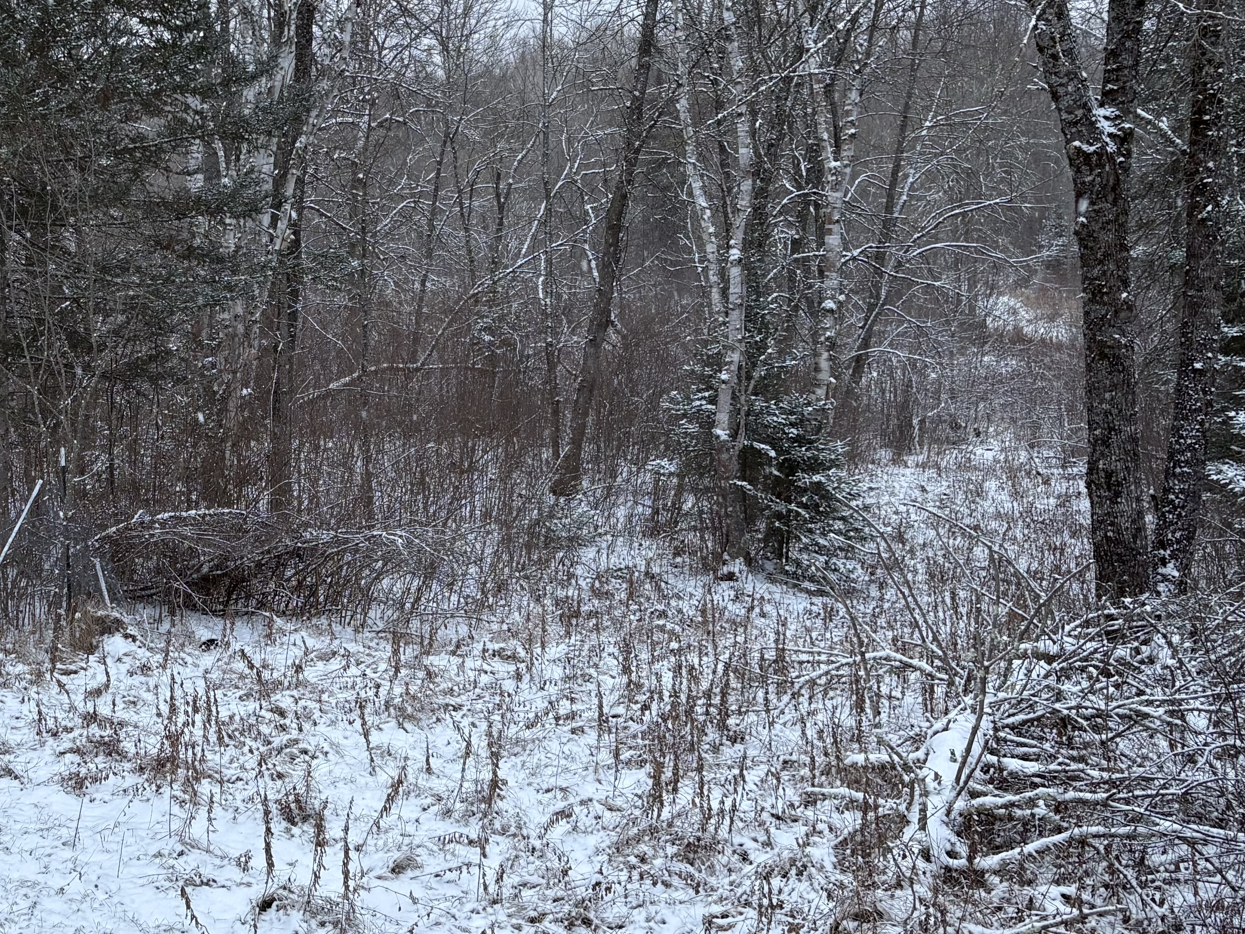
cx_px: 181
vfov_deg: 28.0
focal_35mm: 52
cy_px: 392
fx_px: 1870
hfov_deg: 35.2
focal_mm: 5.96
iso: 125
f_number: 1.6
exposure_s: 1/84
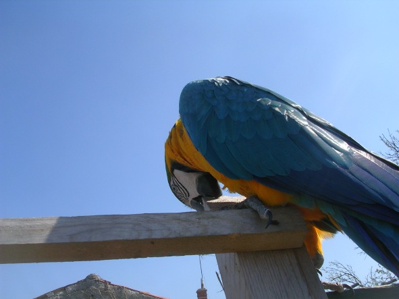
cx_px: 200
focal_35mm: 41
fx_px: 472
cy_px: 150
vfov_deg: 35.1
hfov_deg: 45.8
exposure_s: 1/260
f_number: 5.8
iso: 50
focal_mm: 6.2
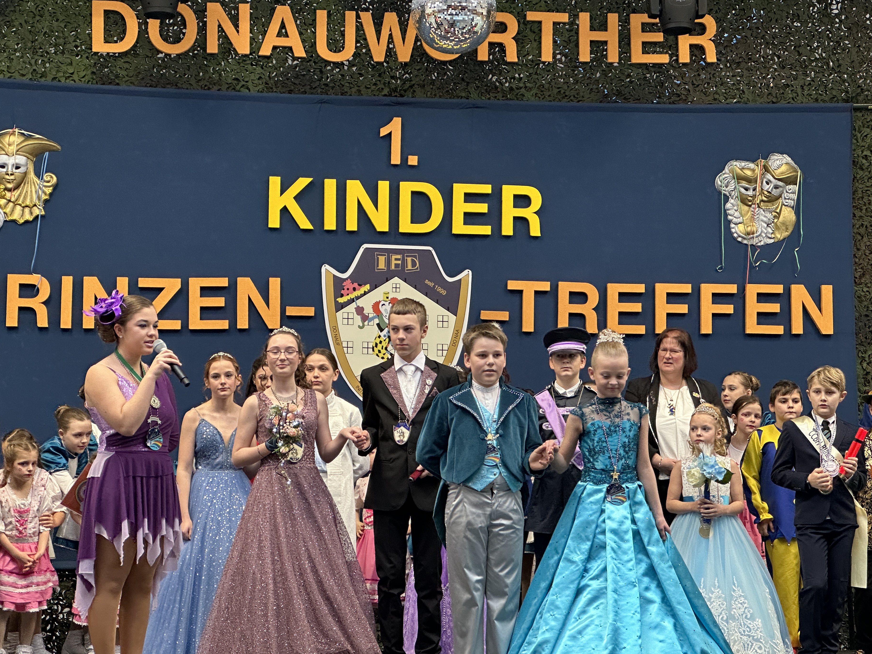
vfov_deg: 17.4
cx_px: 464
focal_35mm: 85
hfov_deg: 23.0
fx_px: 2141
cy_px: 314
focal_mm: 9
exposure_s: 1/60
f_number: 2.8
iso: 400
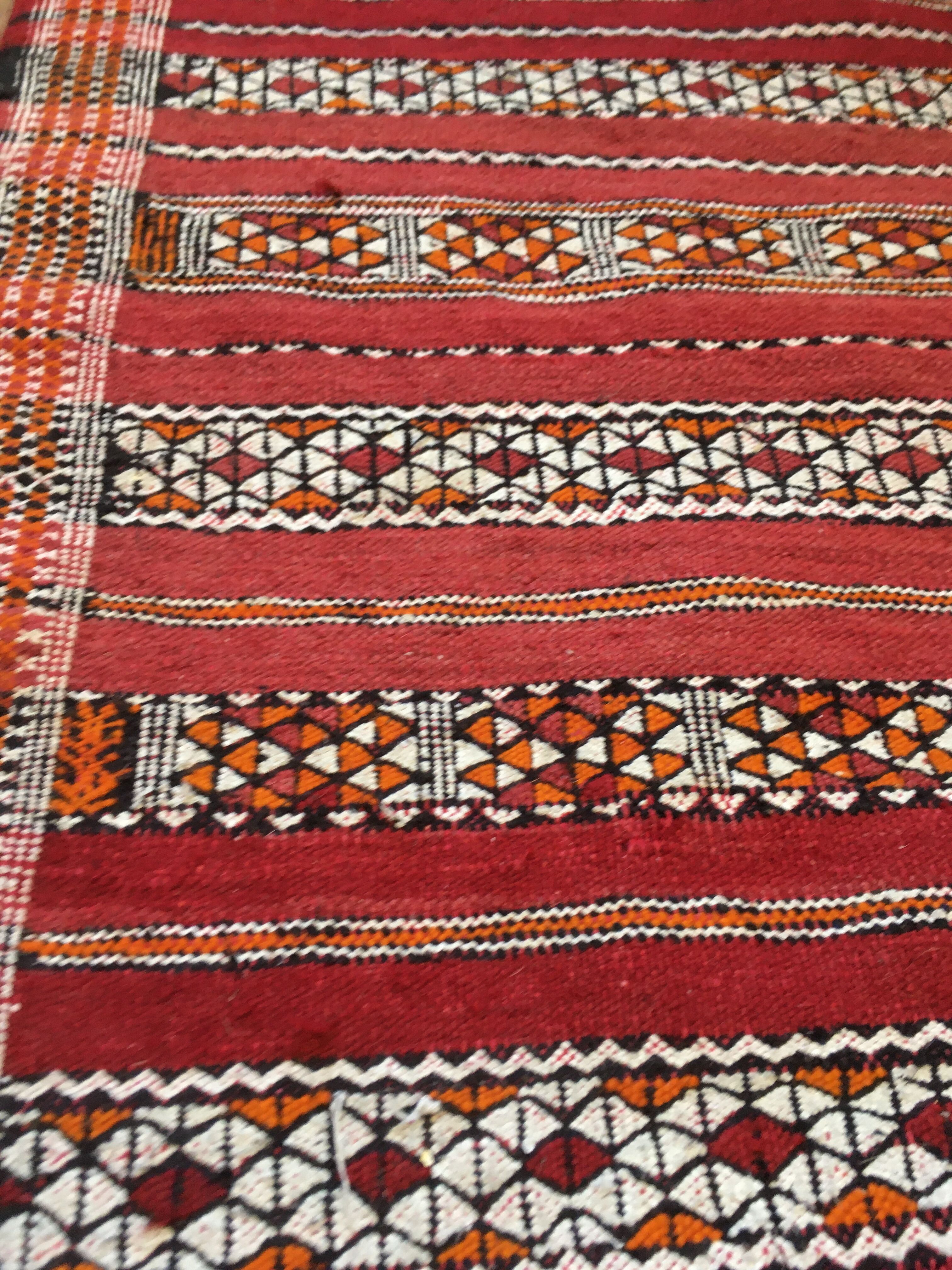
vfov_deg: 61.7
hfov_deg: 48.2
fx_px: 1063
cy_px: 635
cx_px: 476
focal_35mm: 29
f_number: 2.2
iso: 100
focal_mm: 4.15
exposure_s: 1/33
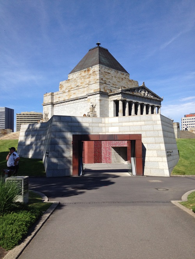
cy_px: 130
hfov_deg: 40.7
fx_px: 263
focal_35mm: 35
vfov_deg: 52.6
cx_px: 98
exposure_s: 1/2404
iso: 50
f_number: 2.4
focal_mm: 4.28
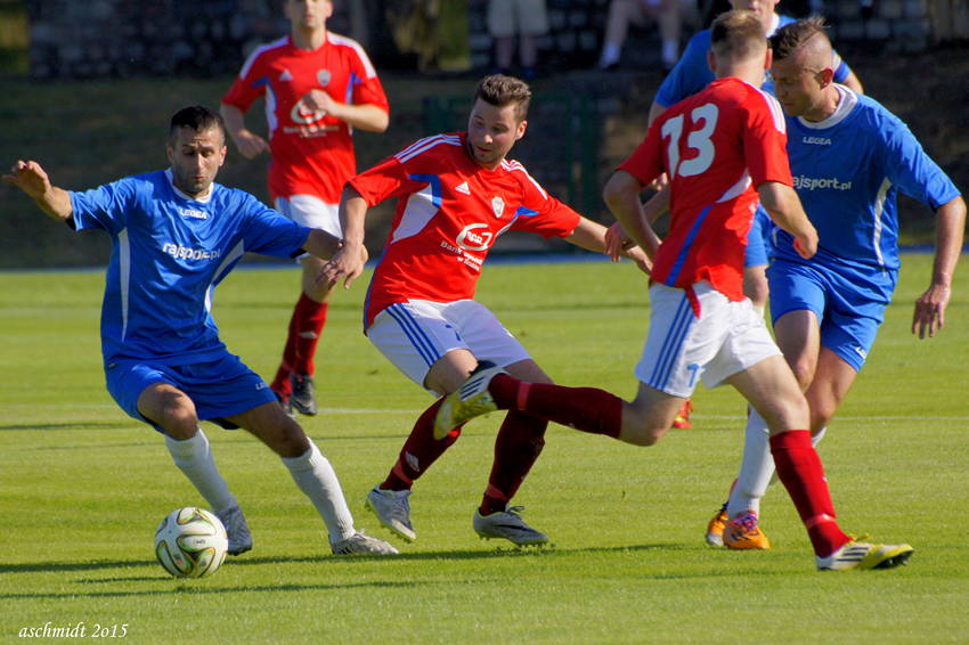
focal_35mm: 450
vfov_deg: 3.1
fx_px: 12107
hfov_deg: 4.6
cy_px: 322
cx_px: 484
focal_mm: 300
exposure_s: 1/1250
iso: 200
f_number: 5.6
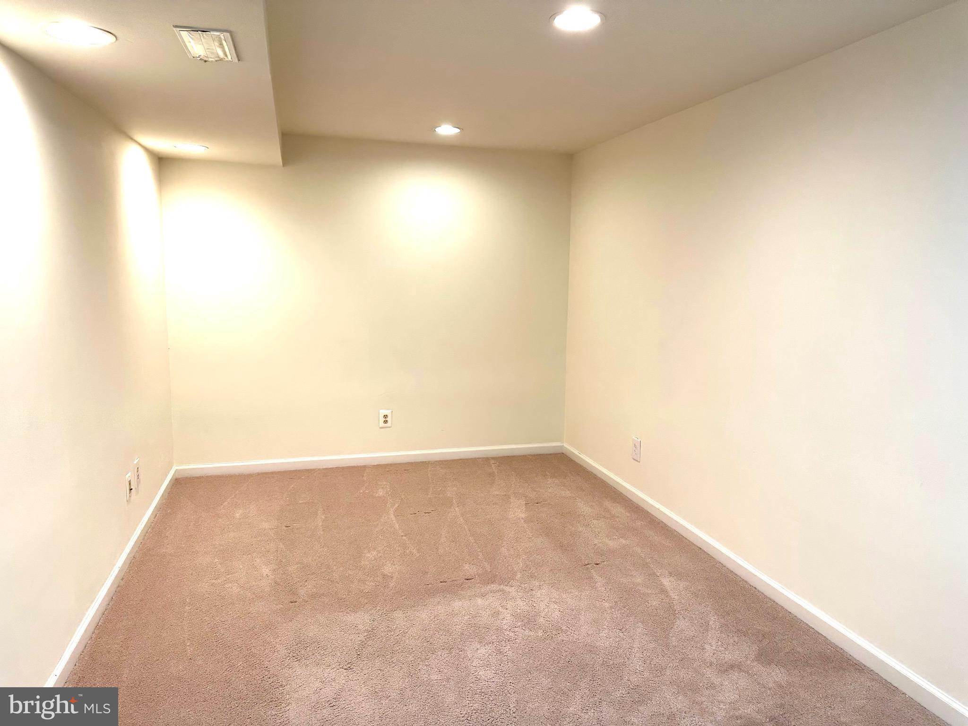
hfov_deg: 71.6
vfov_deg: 56.8
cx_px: 484
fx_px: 671
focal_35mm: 24
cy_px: 363
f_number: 1.78
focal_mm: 6.86
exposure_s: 1/120
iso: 160
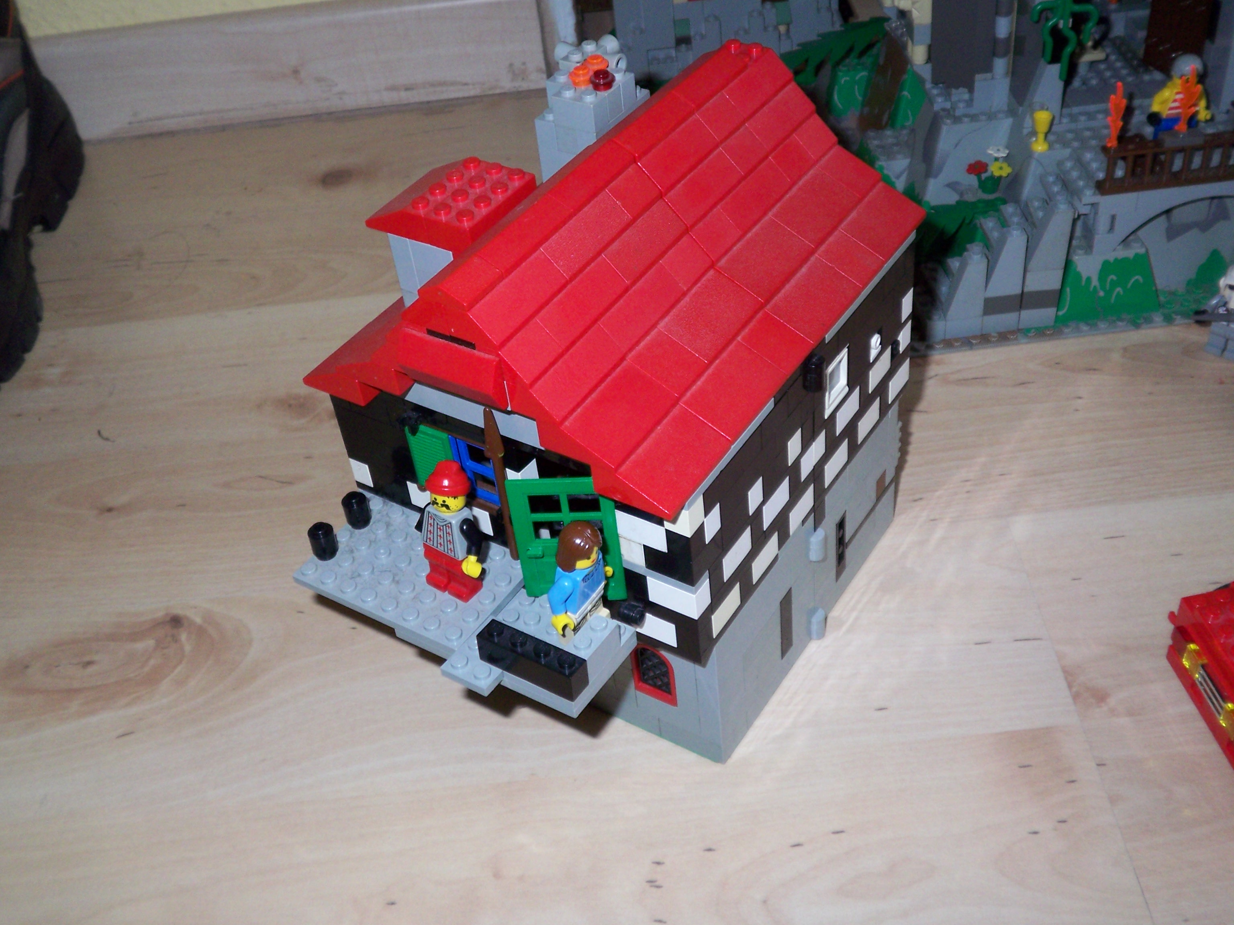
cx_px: 617
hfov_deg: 47.9
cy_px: 462
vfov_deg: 36.8
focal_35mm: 39
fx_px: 1390
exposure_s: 1/60
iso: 125
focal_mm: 6.4
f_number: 3.9
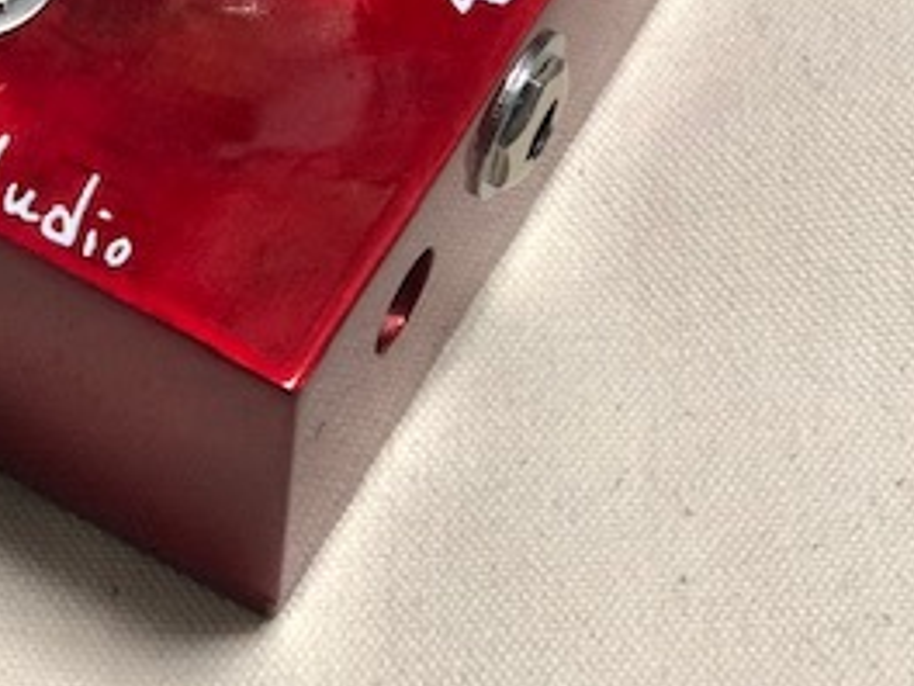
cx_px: 156
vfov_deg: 11.6
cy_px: -73
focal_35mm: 126
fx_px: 3327
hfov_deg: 15.5
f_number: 2.4
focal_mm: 6
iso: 160
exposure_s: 1/25
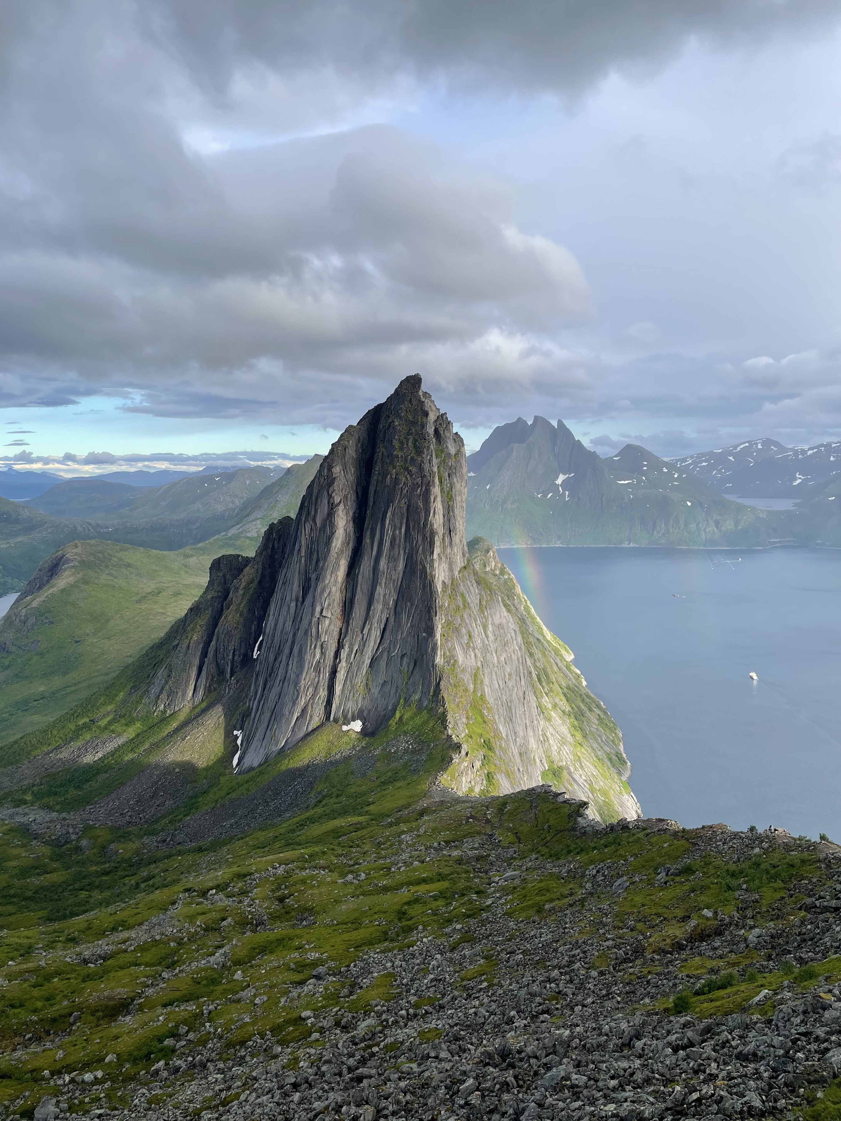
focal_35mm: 26
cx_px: 420
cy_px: 560
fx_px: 842
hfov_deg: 53.1
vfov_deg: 67.3
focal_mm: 4.2
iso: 32
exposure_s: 1/955
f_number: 1.6
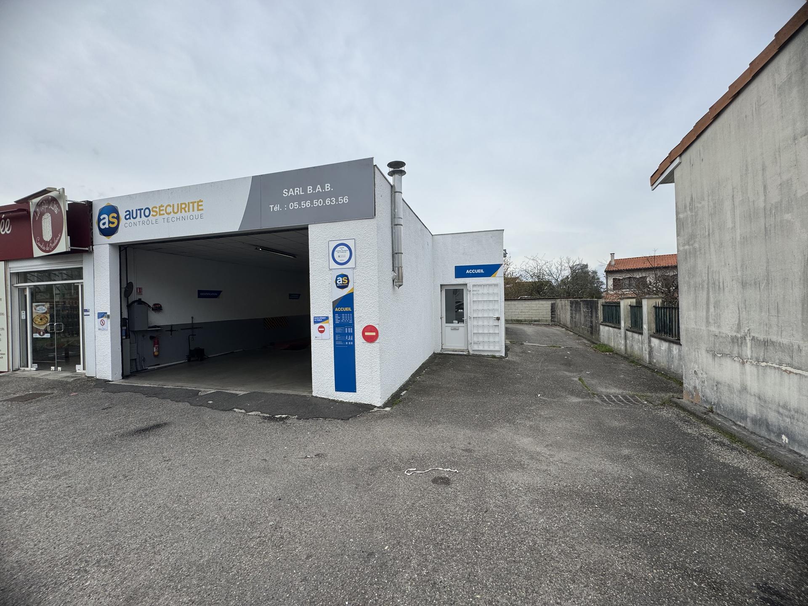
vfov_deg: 85.7
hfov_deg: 102.1
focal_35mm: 14
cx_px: 404
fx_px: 327
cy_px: 303
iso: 50
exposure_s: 1/1299
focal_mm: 2.22
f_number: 2.2
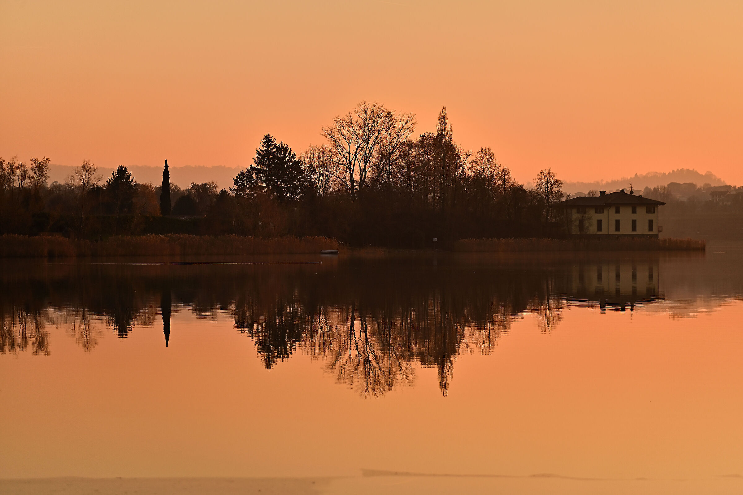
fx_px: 2166
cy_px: 248
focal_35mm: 105
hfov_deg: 19.5
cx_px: 372
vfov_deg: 13.0
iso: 500
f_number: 4.5
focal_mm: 105
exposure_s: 1/1600
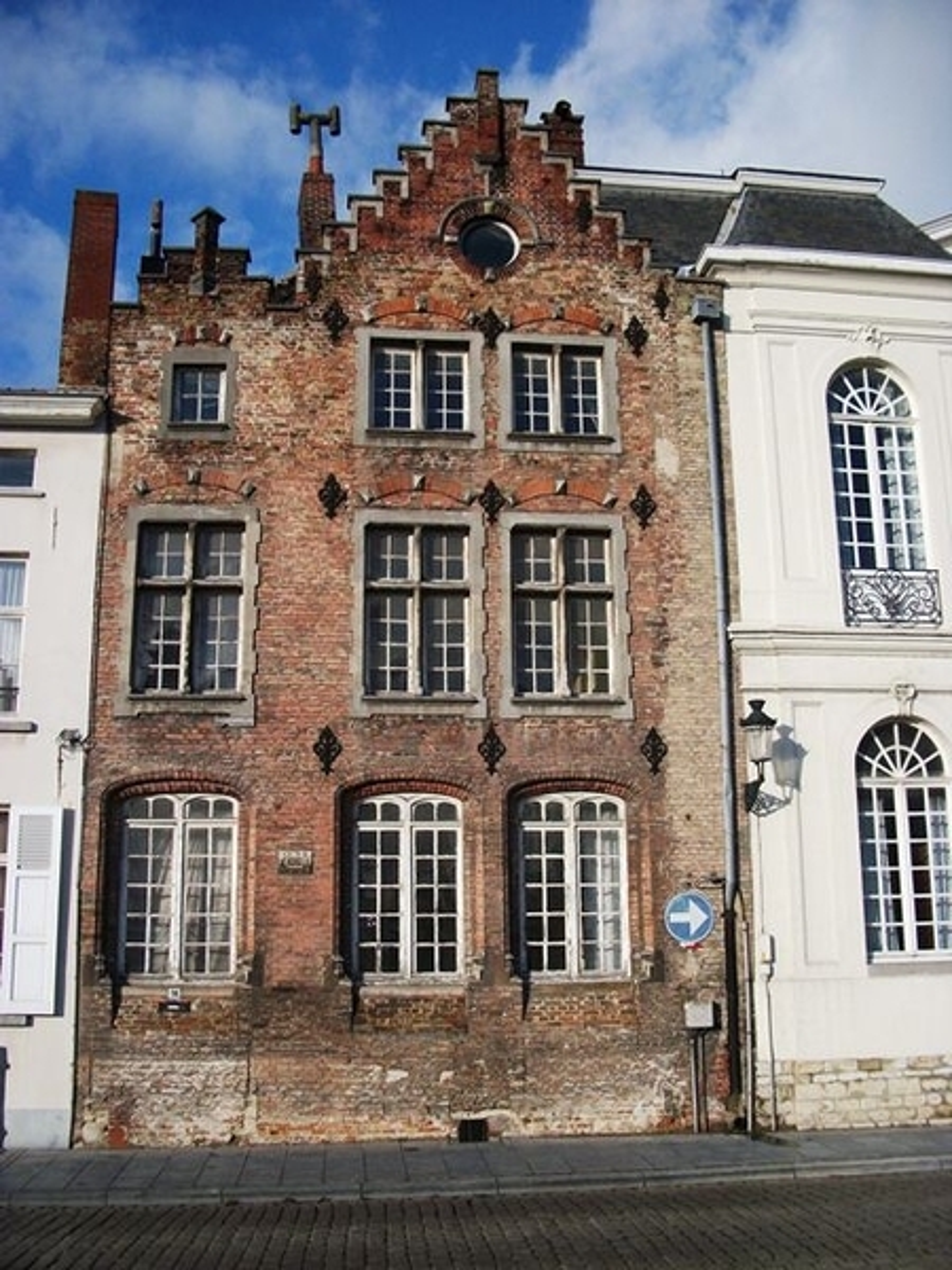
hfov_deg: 44.2
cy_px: 635
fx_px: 1173
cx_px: 476
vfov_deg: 56.8
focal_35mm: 32
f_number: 8.8
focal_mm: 5.7
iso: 80
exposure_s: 1/160
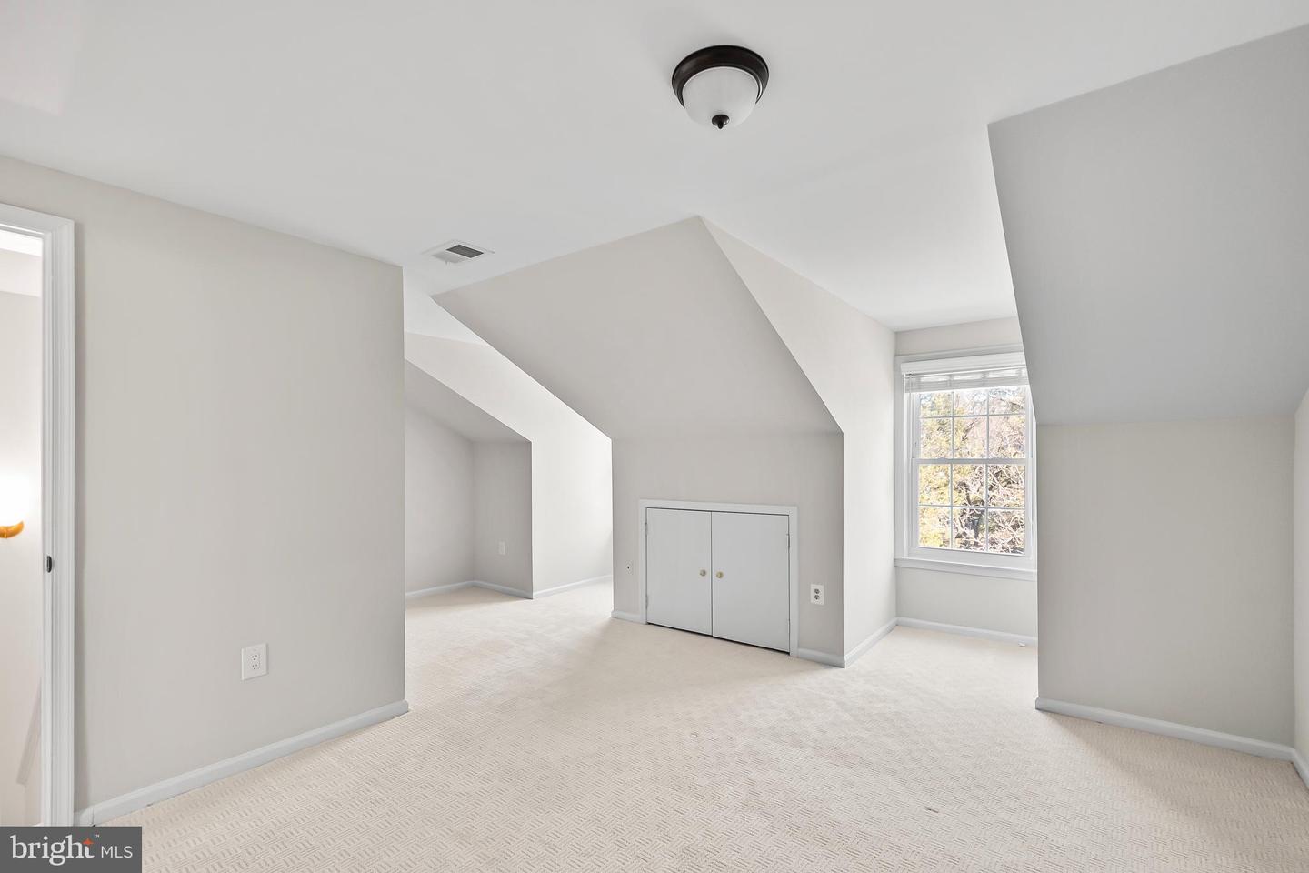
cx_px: 654
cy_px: 436
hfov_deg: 100.4
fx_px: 545
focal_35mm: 15
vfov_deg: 77.3
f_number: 7.1
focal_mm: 10
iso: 640
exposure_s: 1/6
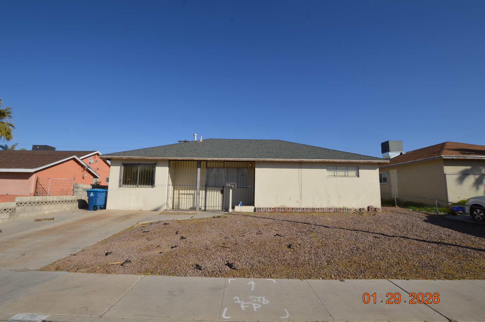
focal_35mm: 17
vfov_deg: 69.6
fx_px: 232
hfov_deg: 92.5
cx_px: 242
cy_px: 161
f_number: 13
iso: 100
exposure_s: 1/200
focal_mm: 11.5
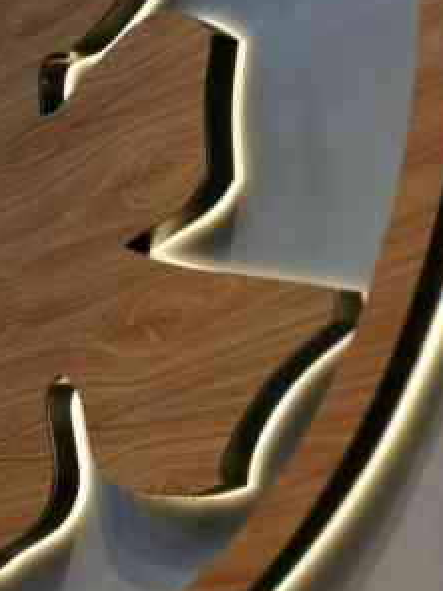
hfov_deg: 14.5
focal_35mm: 98
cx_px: -110
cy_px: 490
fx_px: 1673
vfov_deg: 19.8
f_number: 4
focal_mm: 5.56
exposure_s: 1/169
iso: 50
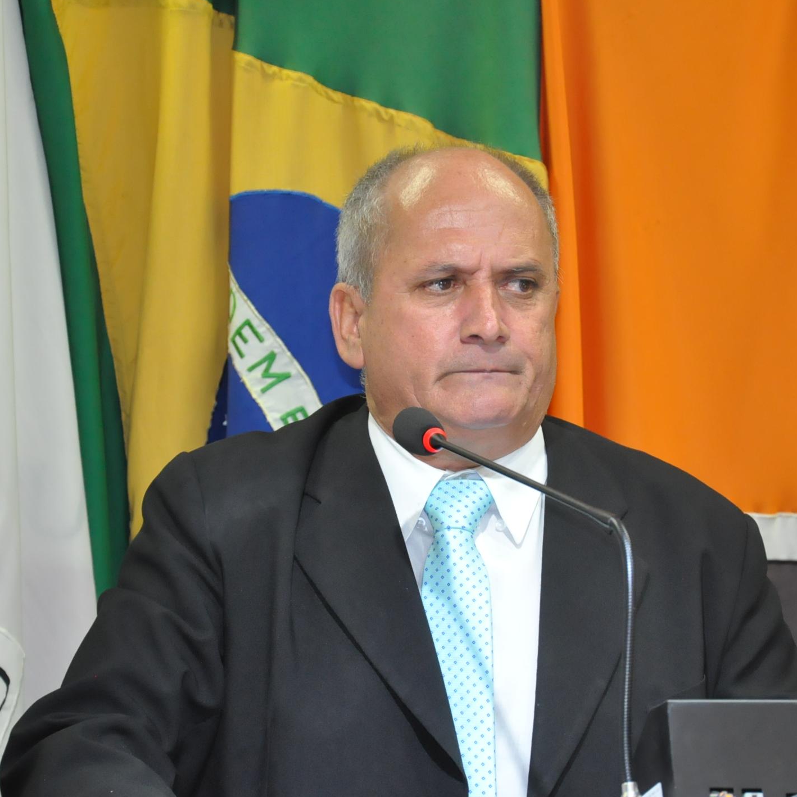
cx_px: 440
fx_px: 4012
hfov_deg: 11.3
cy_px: 398
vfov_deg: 11.3
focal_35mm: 154
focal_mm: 80
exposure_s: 1/60
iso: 2000
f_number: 5.3
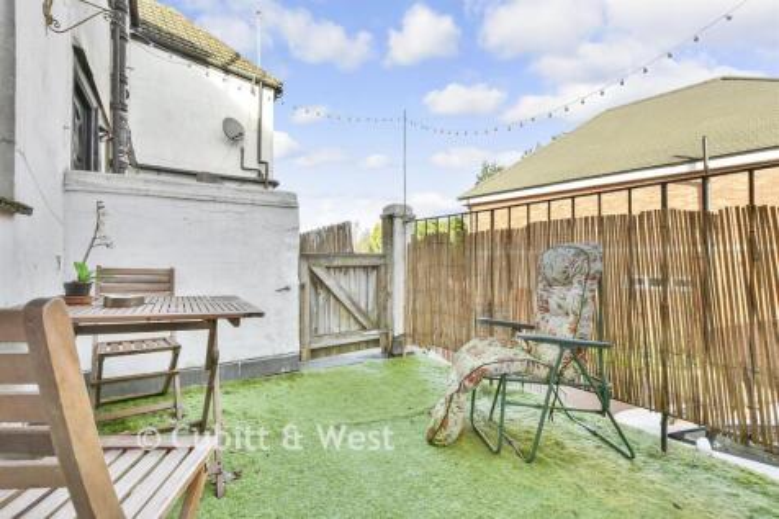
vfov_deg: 77.3
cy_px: 260
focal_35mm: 15
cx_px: 390
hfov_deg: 100.4
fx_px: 324
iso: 160
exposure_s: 1/50
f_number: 8
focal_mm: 10
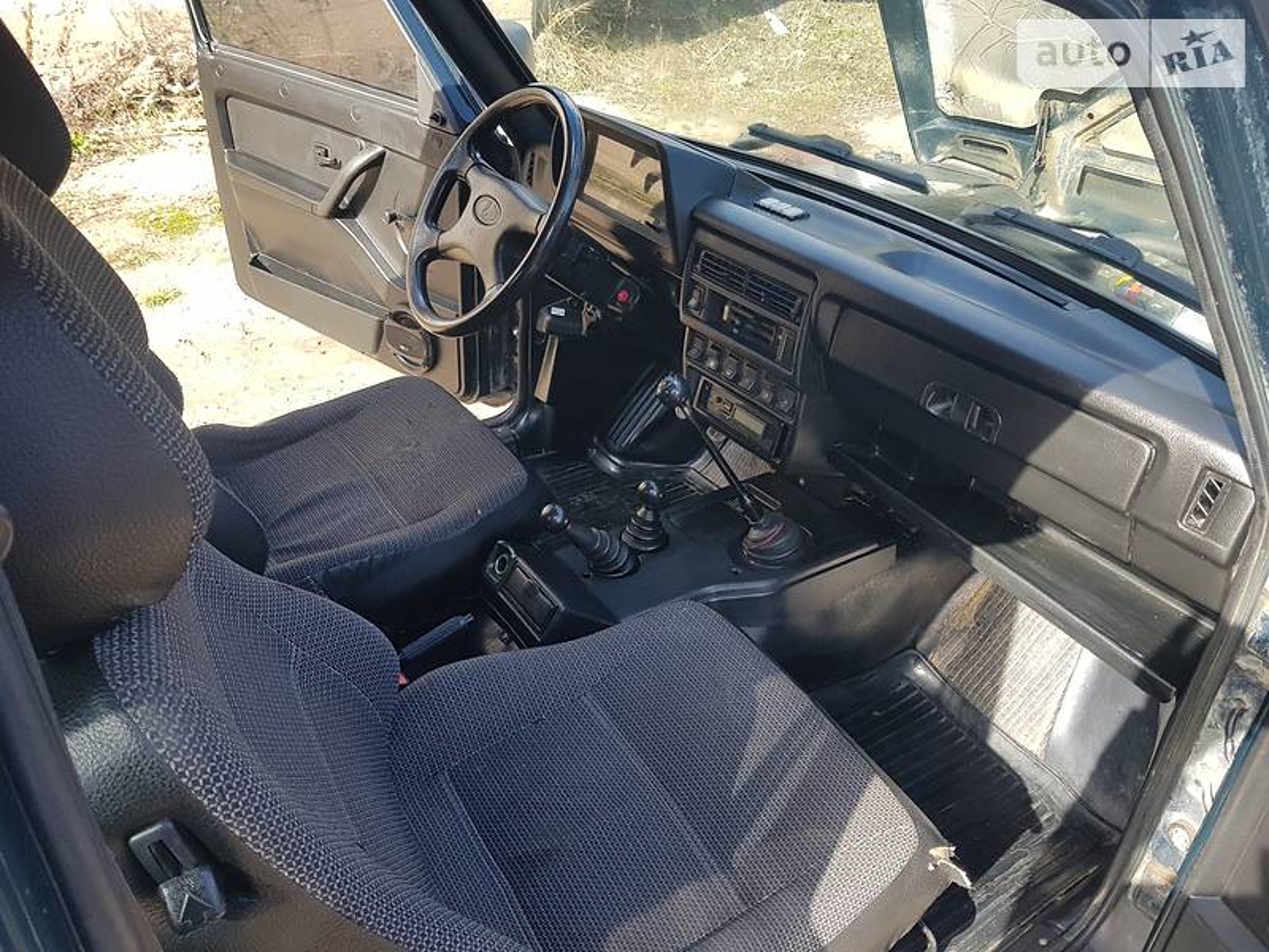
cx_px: 634
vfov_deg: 53.1
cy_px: 476
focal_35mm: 26
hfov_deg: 67.3
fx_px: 953
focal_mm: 4.3
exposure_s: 1/236
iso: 40
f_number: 1.7
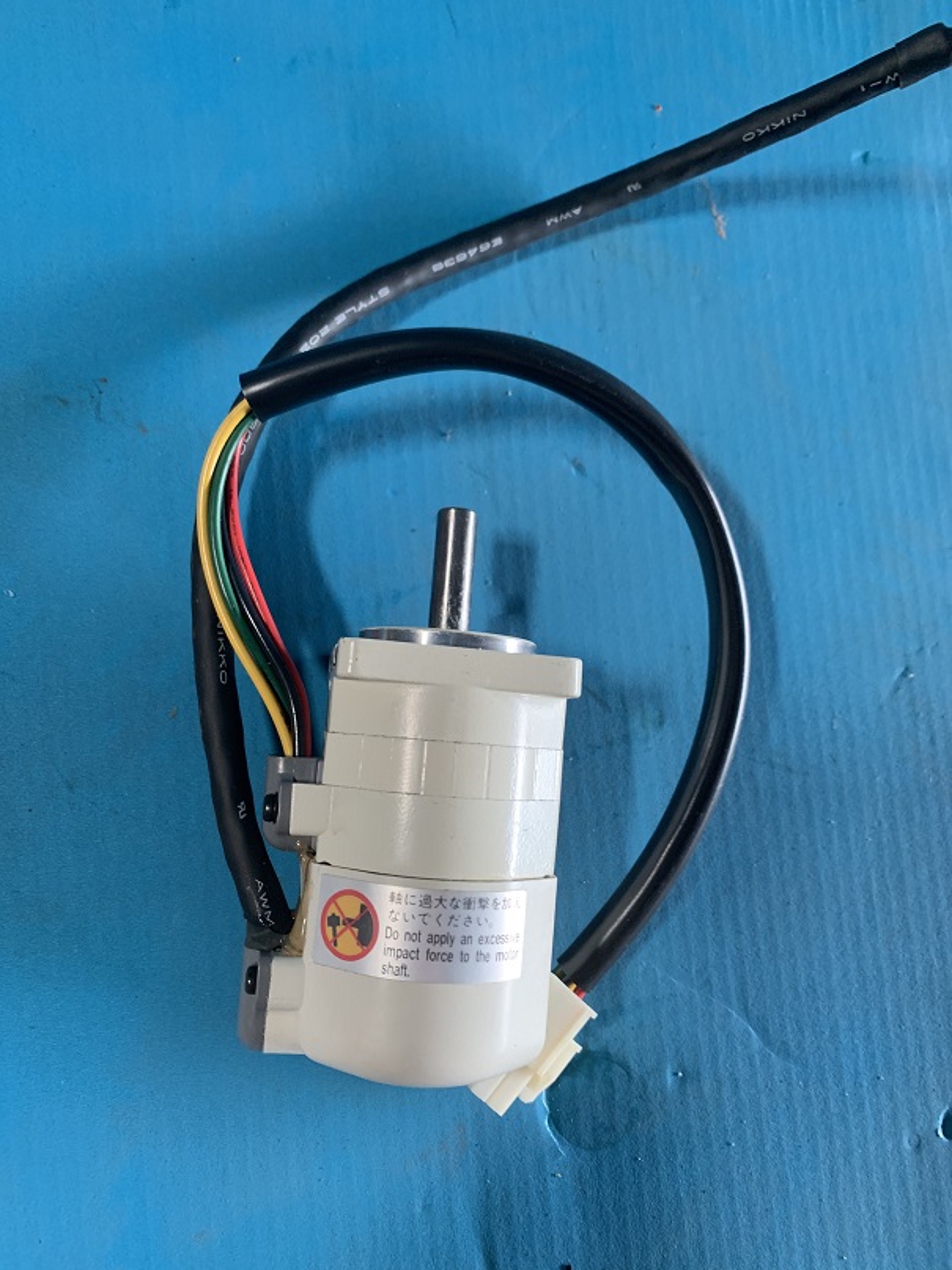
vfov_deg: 67.3
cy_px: 635
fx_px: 954
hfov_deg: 53.1
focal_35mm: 26
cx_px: 476
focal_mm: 4.25
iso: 200
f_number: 1.8
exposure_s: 1/60
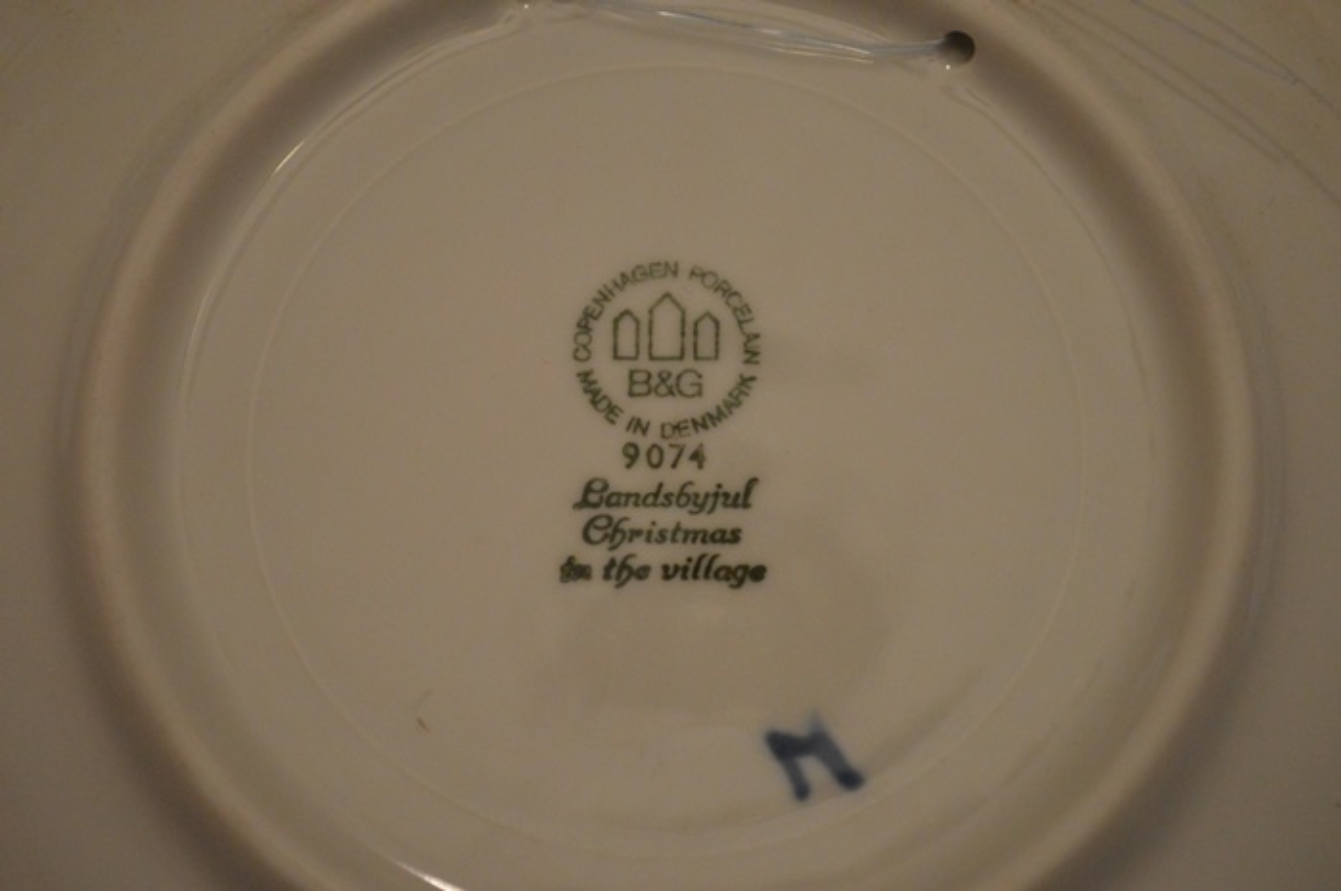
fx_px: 3070
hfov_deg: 24.6
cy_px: 446
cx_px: 670
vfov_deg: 16.5
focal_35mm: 82
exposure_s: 1/60
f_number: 5.6
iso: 2800
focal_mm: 55
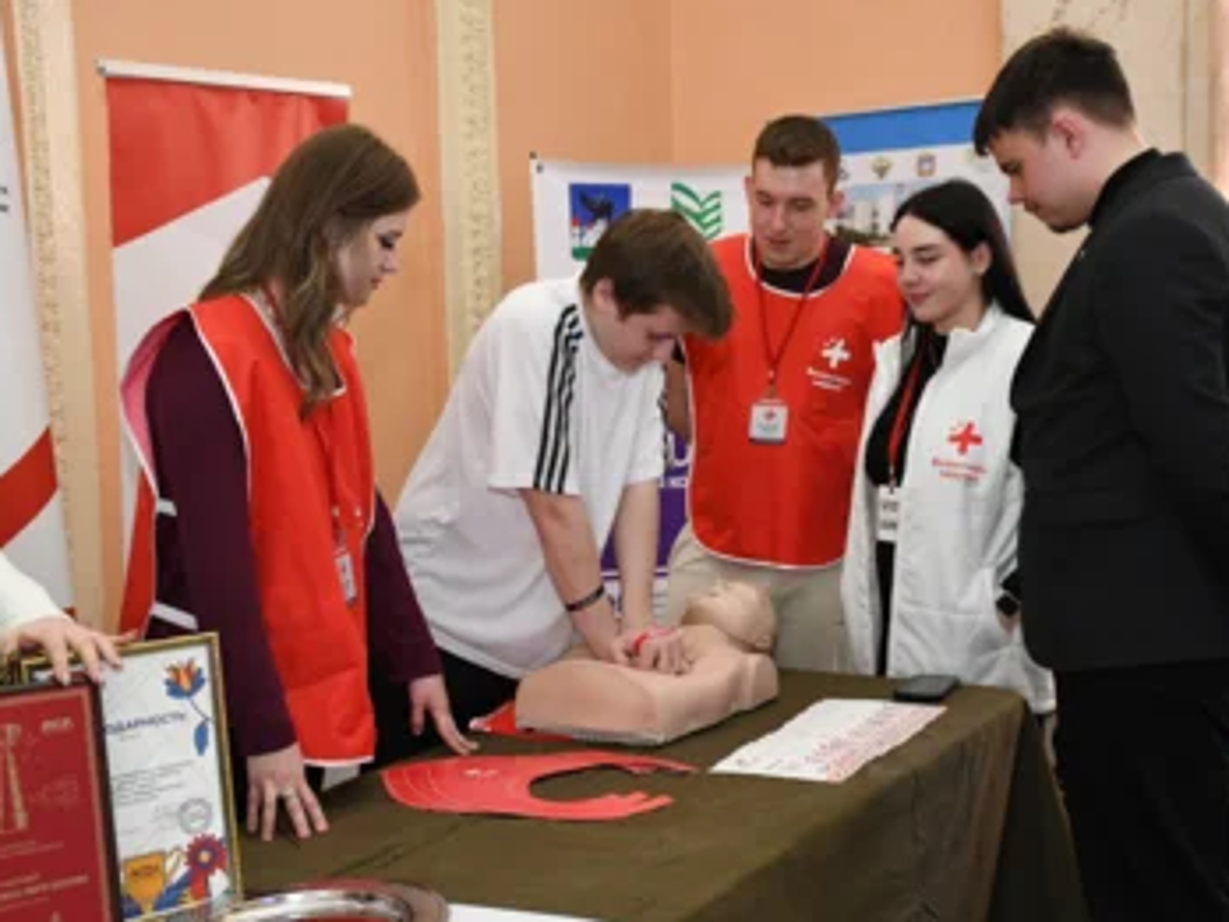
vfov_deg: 27.5
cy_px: 465
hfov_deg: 36.2
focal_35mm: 53
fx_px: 1882
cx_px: 657
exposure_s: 1/100
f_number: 5.6
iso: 2500
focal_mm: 32
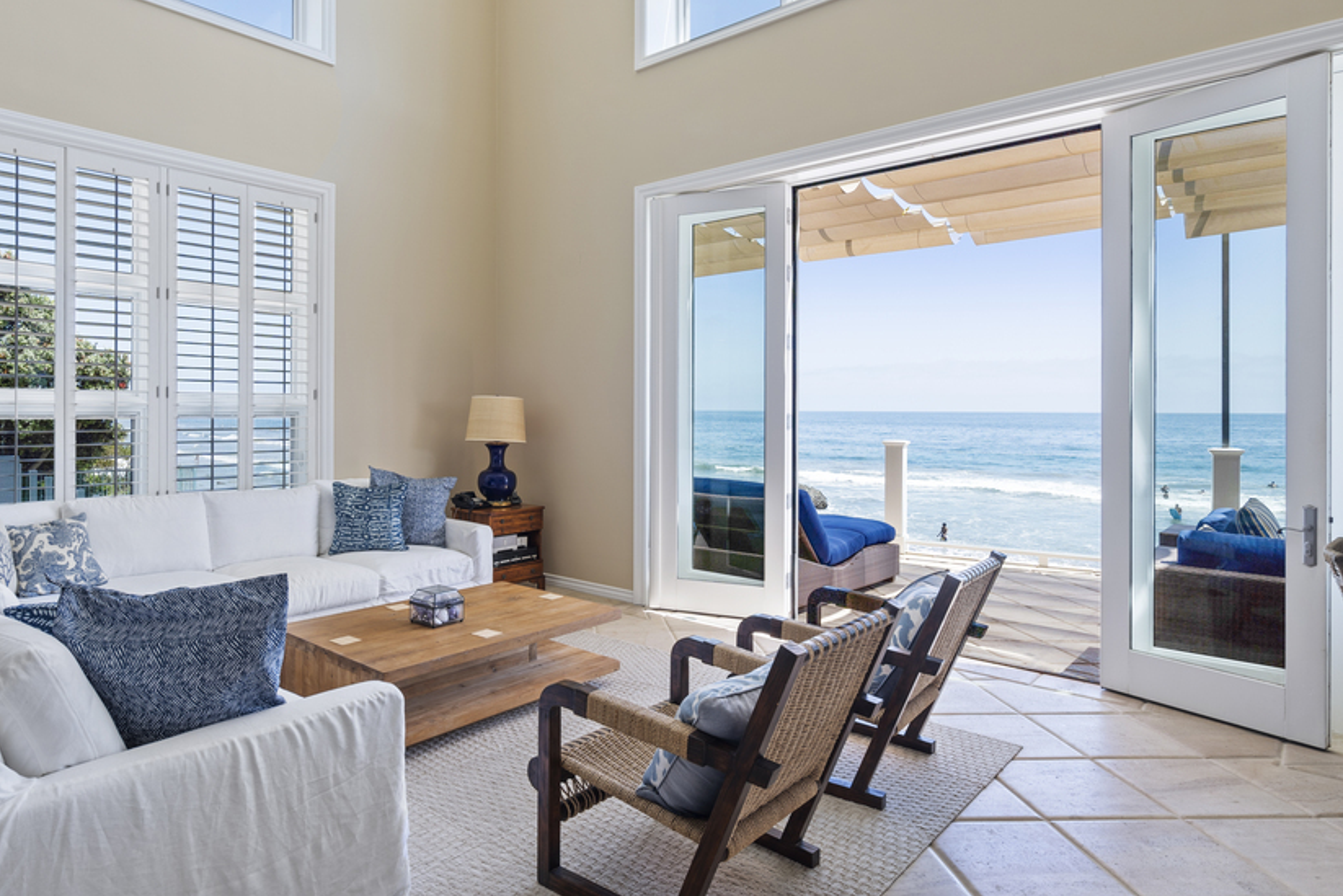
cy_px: 374
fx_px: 784
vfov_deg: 59.2
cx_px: 591
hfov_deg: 80.8
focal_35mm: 21
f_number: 6.3
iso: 50
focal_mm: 16
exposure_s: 1/8
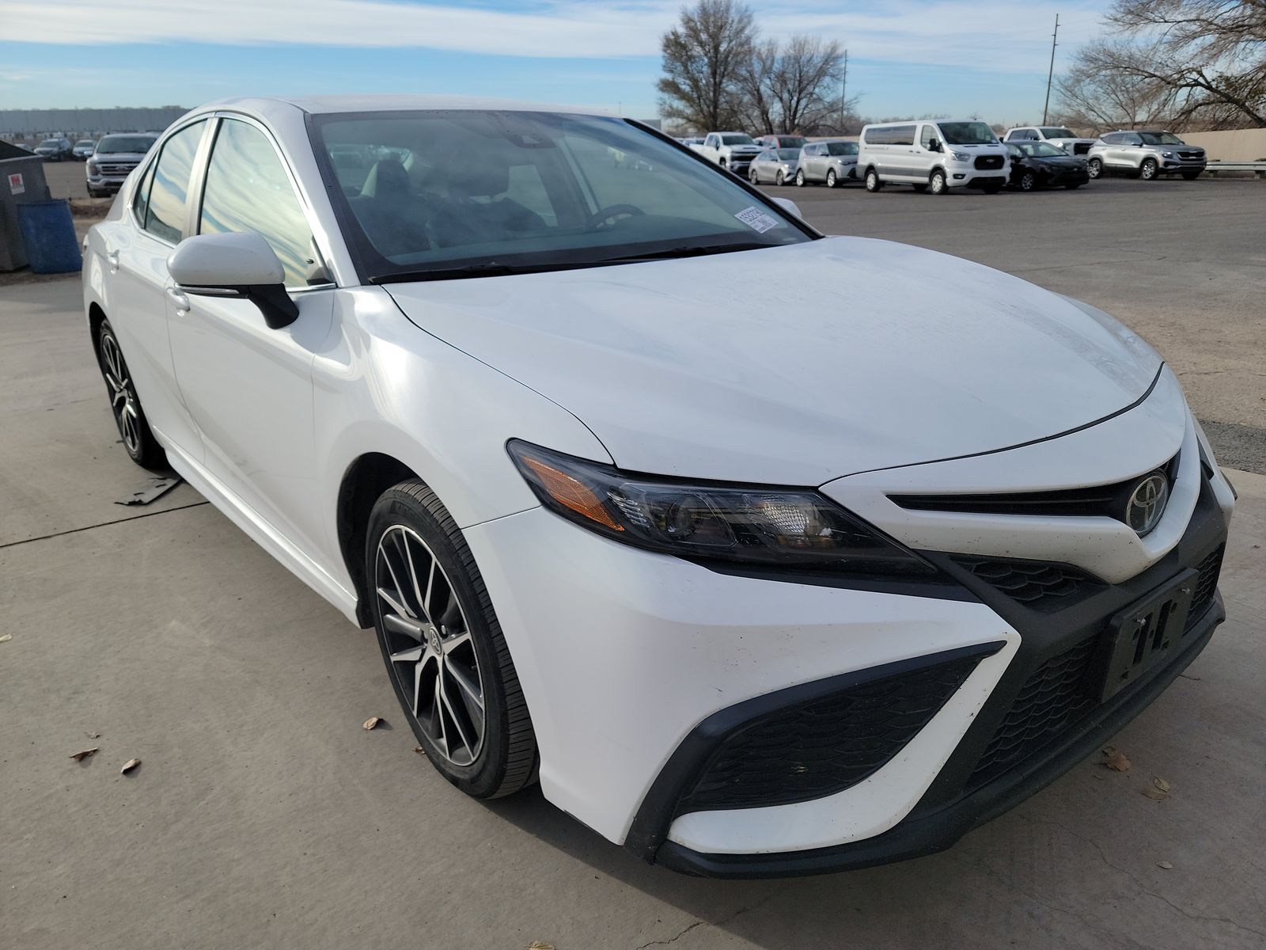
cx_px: 633
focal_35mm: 24
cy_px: 475
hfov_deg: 71.6
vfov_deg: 56.8
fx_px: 878
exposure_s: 1/820
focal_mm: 6.7
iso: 50
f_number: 1.8
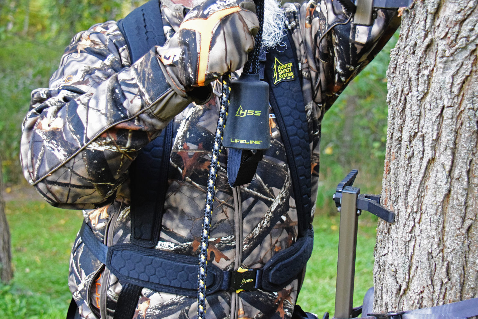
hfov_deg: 35.1
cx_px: 239
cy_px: 160
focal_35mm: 57
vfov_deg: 23.8
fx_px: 757
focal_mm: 38
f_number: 4.8
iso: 3200
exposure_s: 1/60
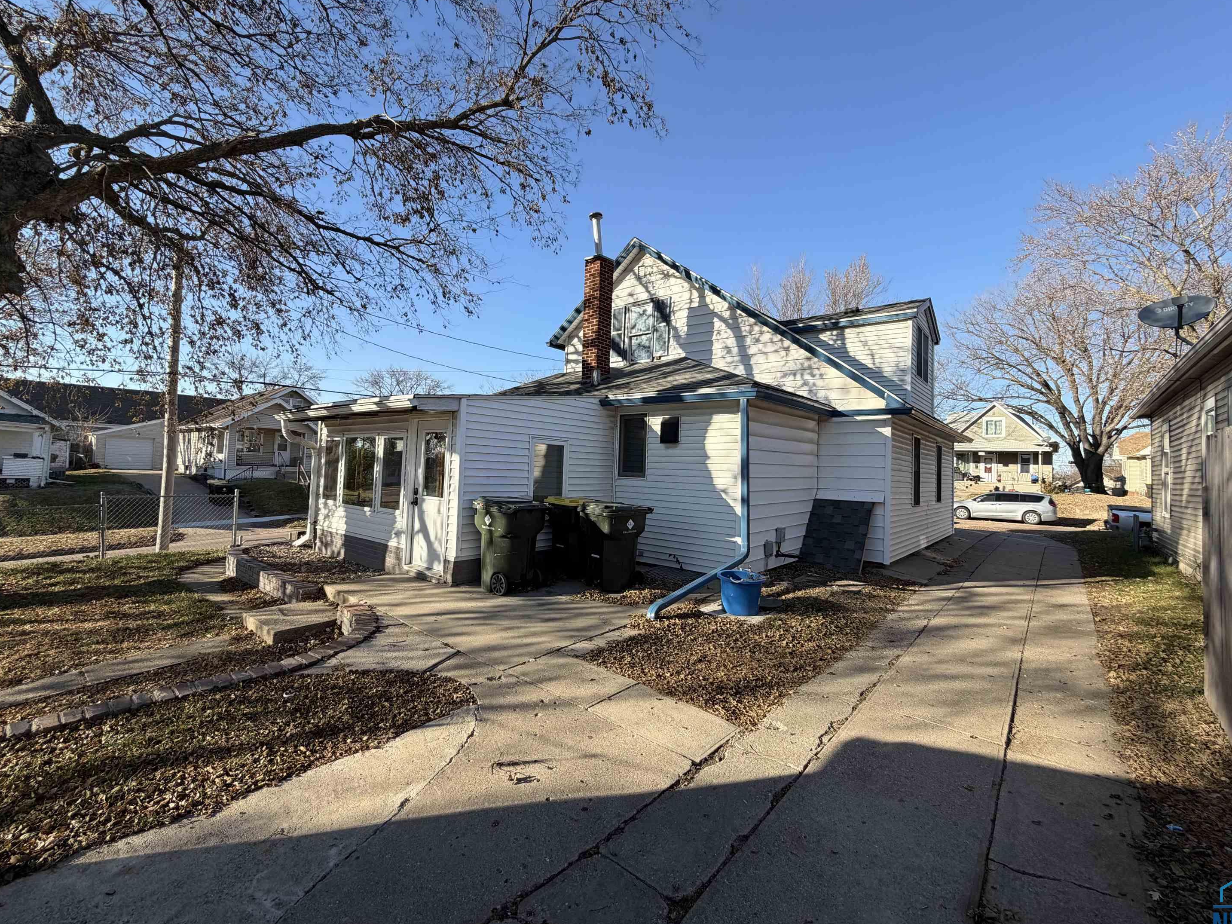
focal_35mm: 15
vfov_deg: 81.7
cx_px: 621
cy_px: 448
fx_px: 534
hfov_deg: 98.2
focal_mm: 2.22
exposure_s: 1/770
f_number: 2.2
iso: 40
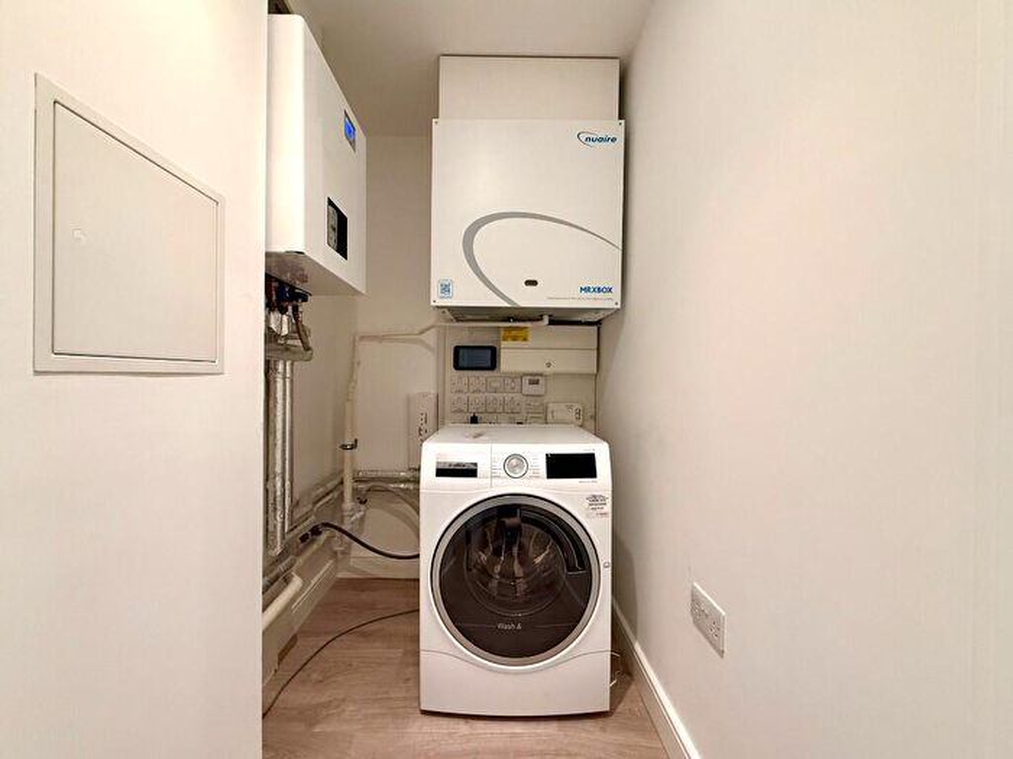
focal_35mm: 14
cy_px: 380
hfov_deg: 102.1
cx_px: 506
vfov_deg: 85.7
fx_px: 410
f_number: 2.2
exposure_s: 1/95
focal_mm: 2.22
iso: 320
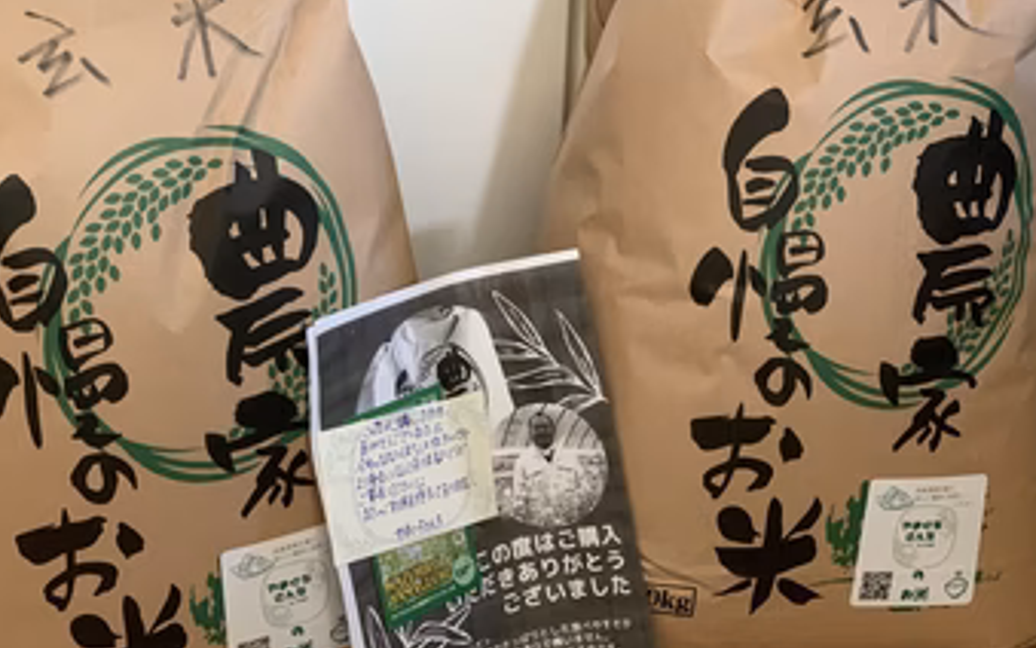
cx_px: 452
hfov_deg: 31.5
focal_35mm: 65
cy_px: 296
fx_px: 1836
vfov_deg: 20.0
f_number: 2.4
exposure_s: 1/40
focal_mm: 6
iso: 500
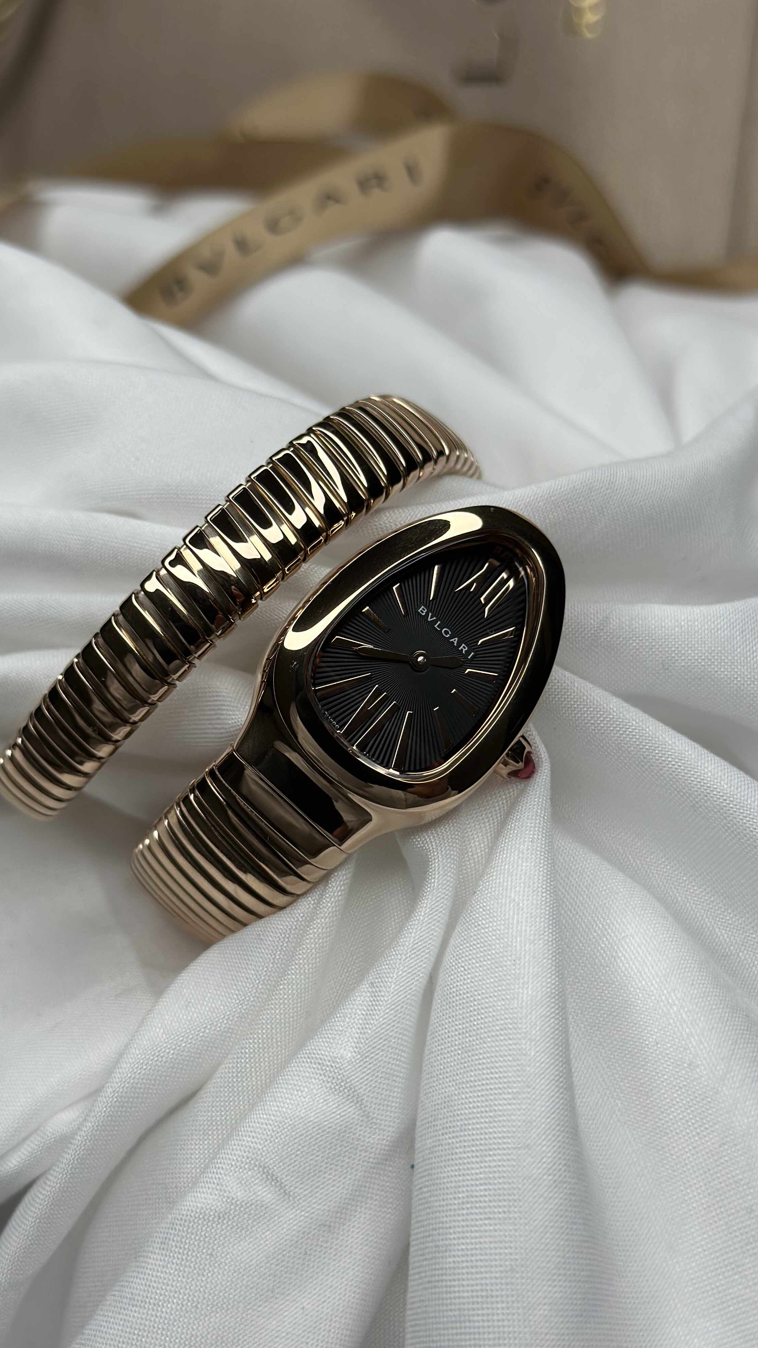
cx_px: 380
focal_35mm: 53
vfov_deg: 39.2
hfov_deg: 22.6
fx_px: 1894
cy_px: 670
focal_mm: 6.86
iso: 80
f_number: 1.78
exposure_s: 1/864
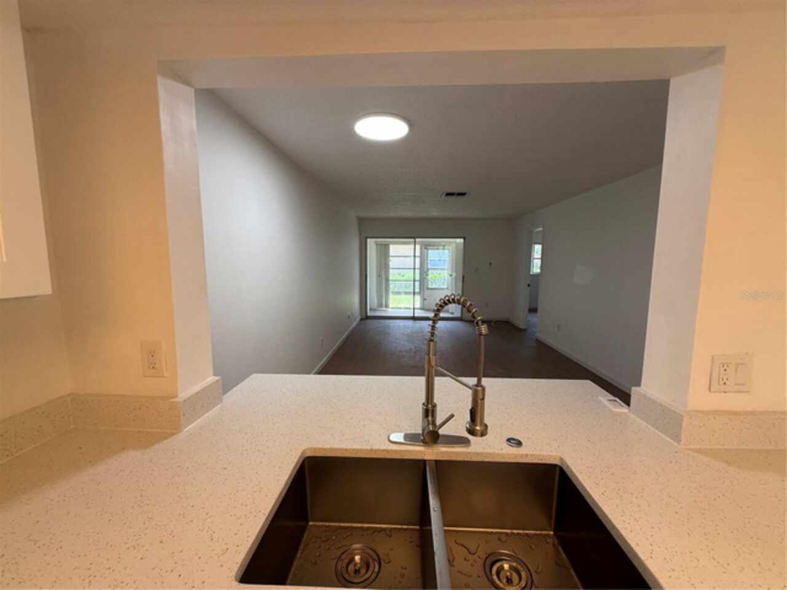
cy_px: 295
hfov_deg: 102.1
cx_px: 394
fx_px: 318
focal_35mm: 14
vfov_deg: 85.7
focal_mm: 2.22
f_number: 2.2
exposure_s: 1/120
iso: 160
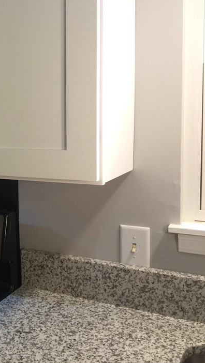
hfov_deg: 23.3
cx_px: -55
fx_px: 444
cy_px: 172
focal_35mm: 46
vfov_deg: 44.6
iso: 32
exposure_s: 1/15
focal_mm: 4.15
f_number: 2.2
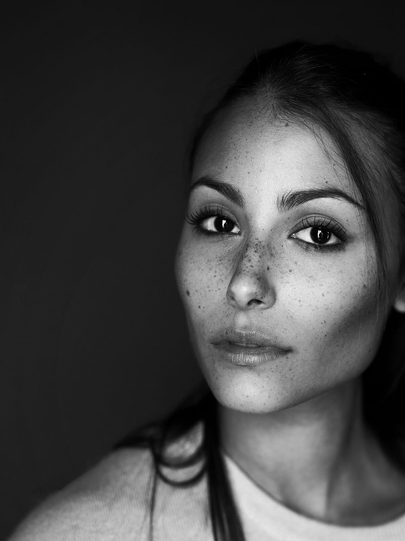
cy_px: 370
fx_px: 1092
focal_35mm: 70
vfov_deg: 27.6
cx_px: 260
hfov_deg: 21.0
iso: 500
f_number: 2.2
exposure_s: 1/160
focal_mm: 50
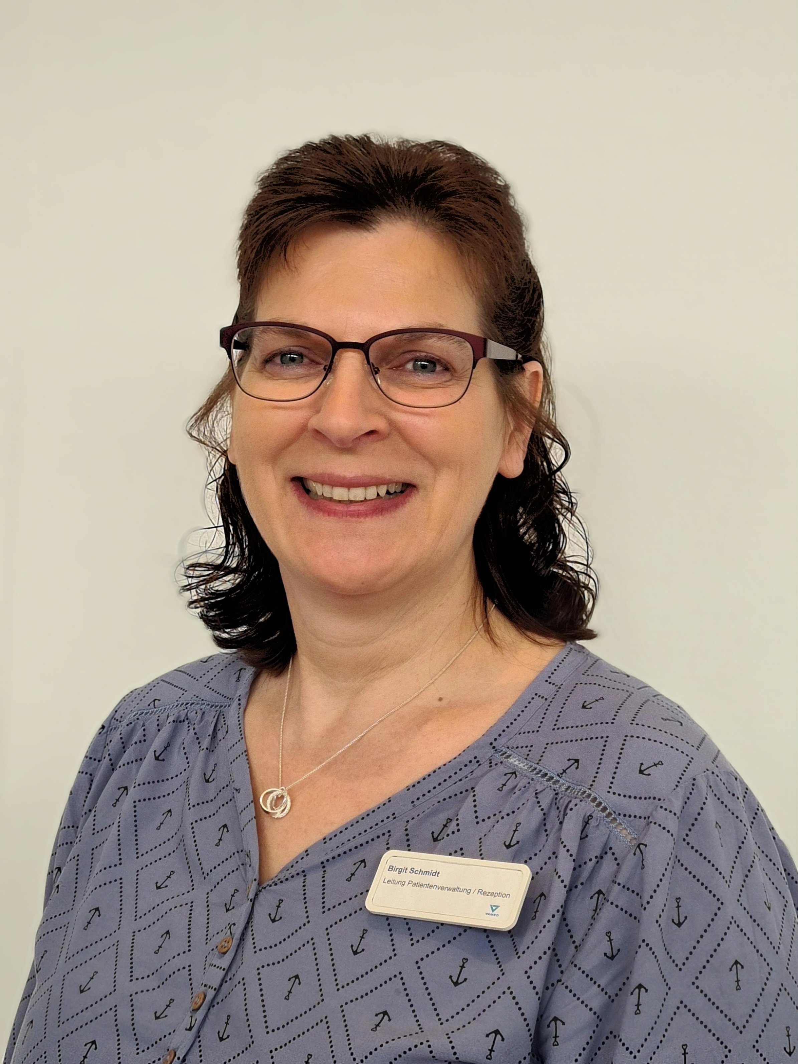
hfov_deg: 53.1
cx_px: 399
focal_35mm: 26
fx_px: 799
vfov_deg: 67.3
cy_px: 532
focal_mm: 5.4
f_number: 1.8
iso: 50
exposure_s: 1/179
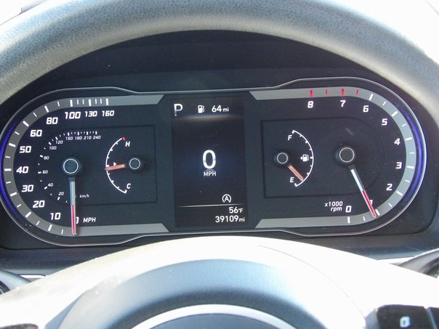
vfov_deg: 16.4
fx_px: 1141
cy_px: 158
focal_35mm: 90
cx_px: 208
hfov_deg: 21.8
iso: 800
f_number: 4.1
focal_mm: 15.3
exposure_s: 1/42
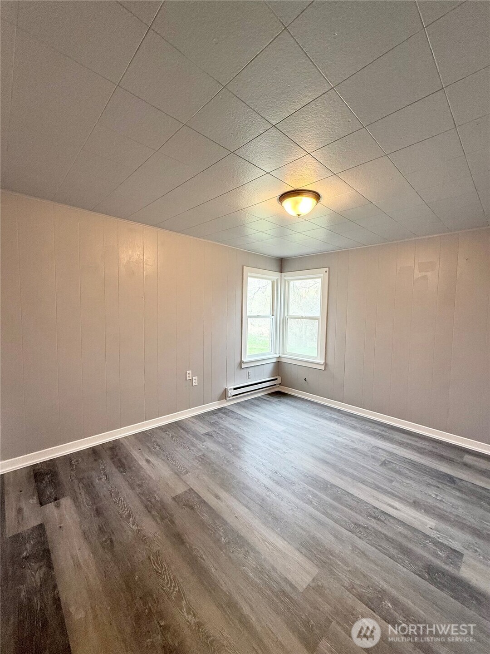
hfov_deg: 85.7
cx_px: 245
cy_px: 327
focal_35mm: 14
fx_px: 264
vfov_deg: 102.1
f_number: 2.2
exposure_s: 1/120
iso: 200
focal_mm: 2.22
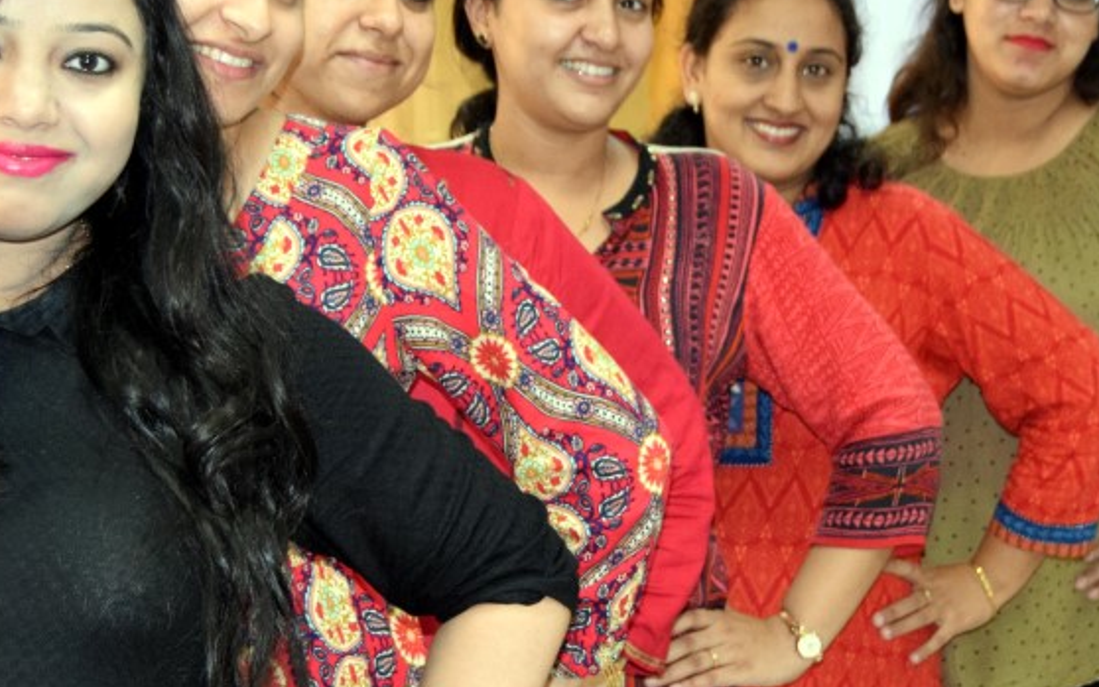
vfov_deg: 12.9
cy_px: 441
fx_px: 3026
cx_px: 697
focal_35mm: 101
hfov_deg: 20.5
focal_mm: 32
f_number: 4.5
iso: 1800
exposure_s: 1/60
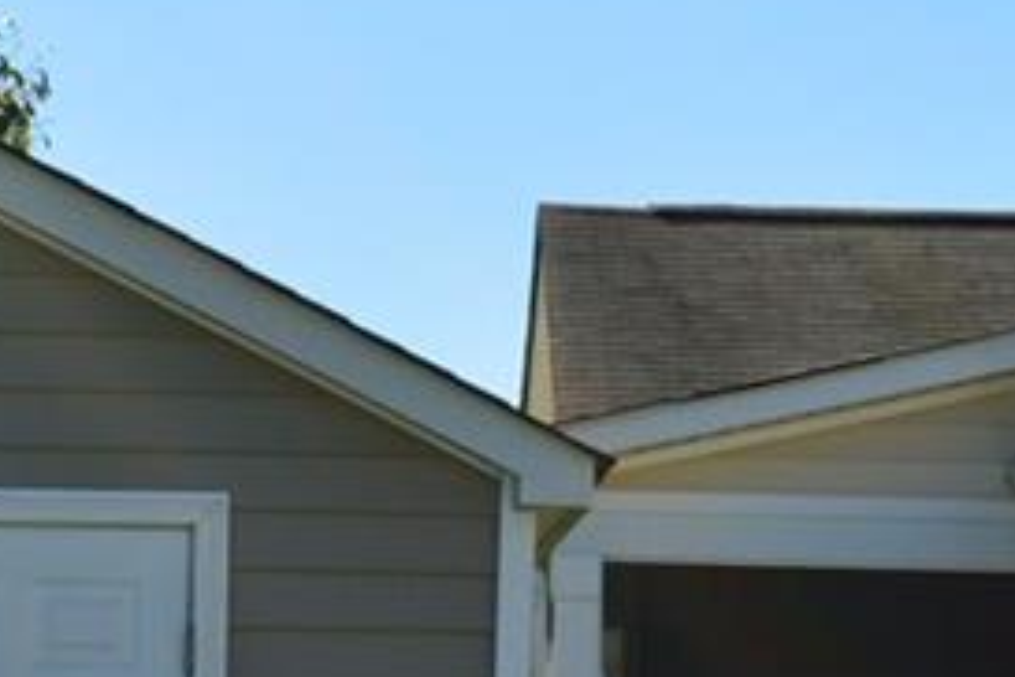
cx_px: -86
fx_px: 6653
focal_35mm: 236
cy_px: 1034
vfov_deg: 5.8
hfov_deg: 8.7
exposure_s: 1/500
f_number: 11
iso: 280
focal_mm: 42
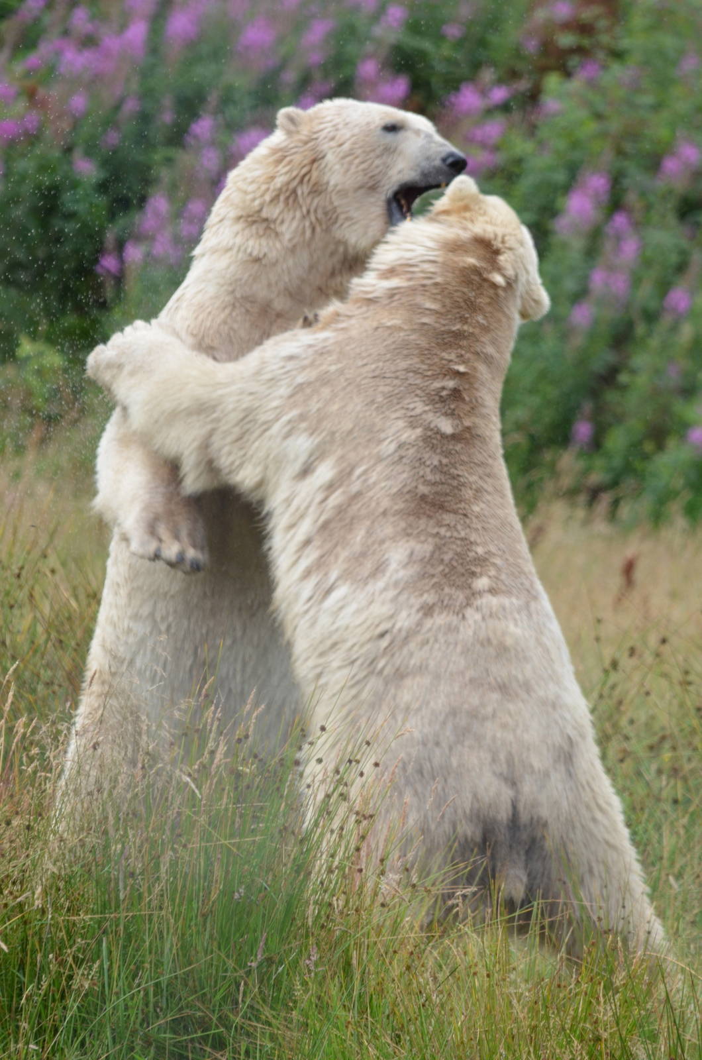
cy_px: 530
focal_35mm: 750
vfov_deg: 2.8
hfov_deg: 1.8
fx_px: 22031
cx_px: 351
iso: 640
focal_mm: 500
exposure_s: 1/500
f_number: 10
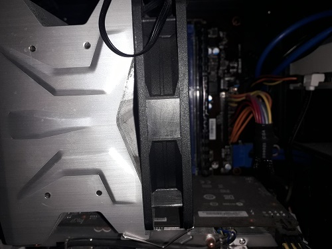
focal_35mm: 27
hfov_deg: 65.3
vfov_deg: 51.4
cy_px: 124
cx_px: 166
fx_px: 259
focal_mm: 3.6
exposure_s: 1/325
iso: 40
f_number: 1.9
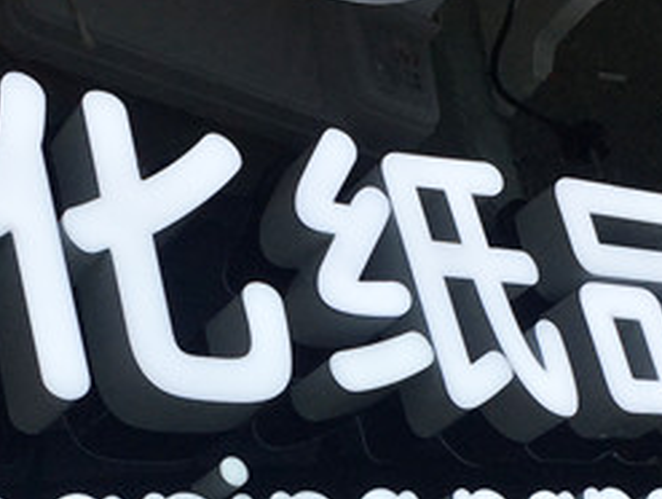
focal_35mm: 75
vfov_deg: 19.0
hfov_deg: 25.9
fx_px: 1436
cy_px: 523
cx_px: 271
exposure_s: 1/810
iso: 25
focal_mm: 4.15
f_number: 2.2
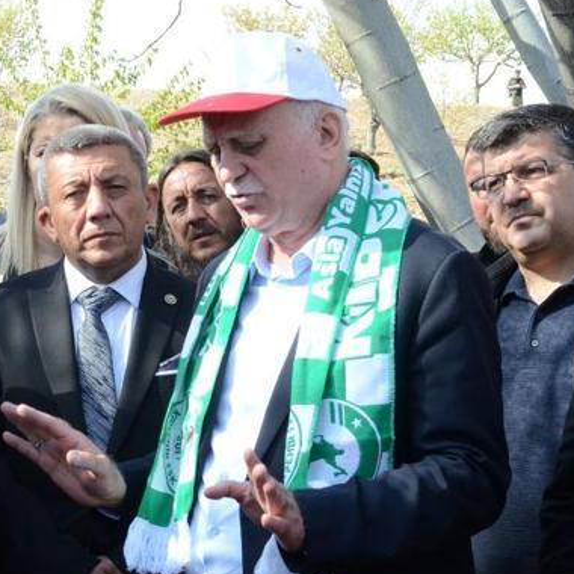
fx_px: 1932
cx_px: 11
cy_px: 303
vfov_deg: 16.9
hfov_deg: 16.6
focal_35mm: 103
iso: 1600
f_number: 18
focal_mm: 40
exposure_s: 1/125
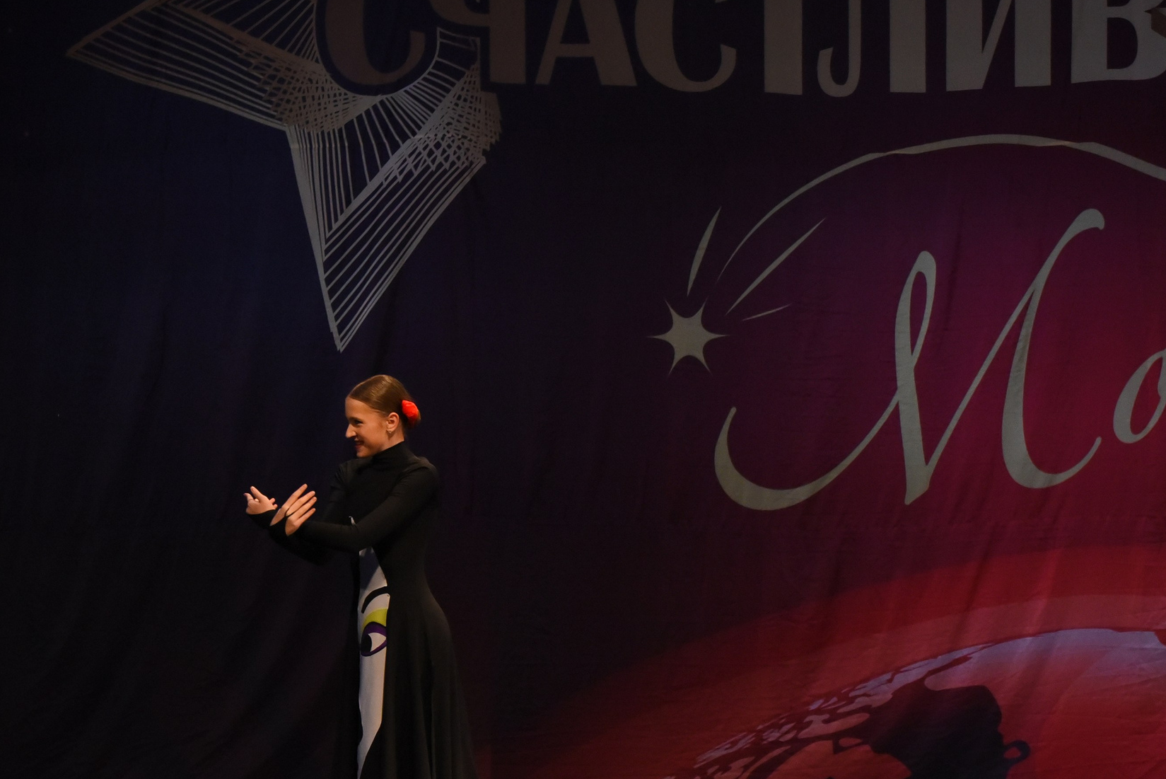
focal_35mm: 163
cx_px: 696
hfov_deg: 12.6
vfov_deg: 8.4
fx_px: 5281
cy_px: 493
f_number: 3.5
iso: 5000
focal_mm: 105
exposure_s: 1/640
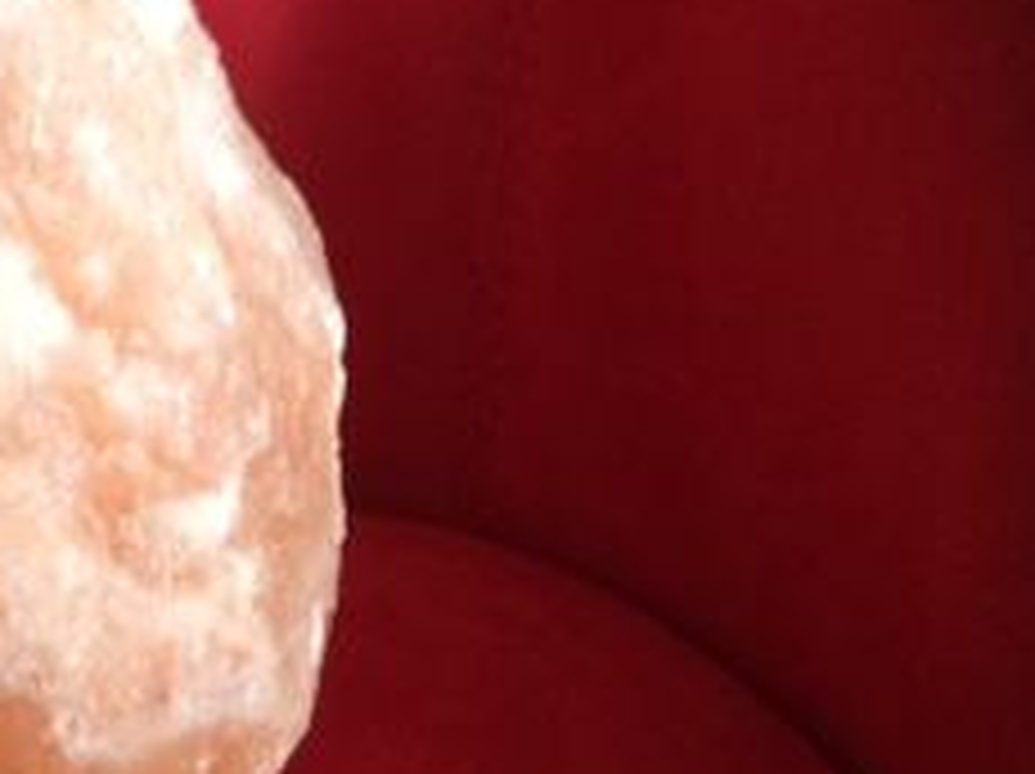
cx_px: -108
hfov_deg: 20.9
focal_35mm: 89
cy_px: 468
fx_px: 2658
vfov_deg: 16.6
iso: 80
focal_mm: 3.3
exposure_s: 1/25
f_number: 2.4
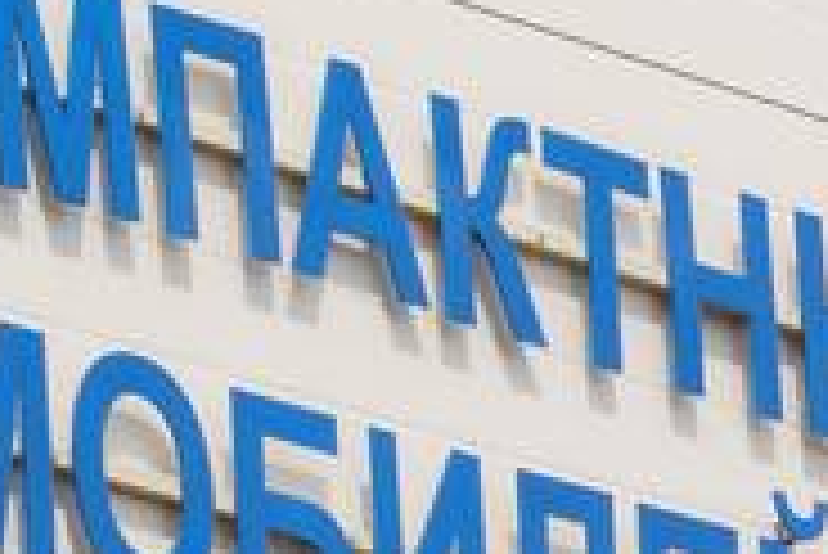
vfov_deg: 2.0
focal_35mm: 691
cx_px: 122
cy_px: 304
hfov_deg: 3.0
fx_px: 15905
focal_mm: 106
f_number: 9
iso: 100
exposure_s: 1/640
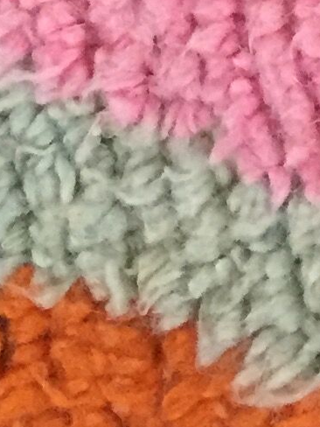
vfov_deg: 8.7
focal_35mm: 194
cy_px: -792
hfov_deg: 7.7
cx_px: 115
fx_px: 2391
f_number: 2.2
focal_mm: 4.15
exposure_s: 1/25
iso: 250
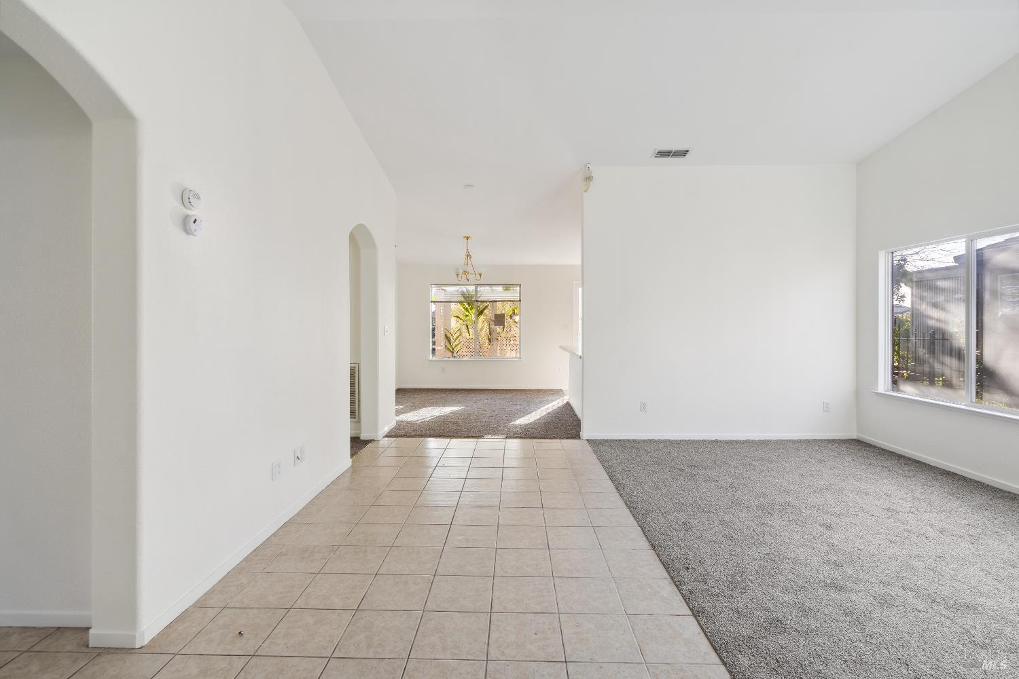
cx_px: 510
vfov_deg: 73.7
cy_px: 340
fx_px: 453
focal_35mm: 16
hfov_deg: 96.7
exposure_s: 1/20
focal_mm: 16
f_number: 7.1
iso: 160
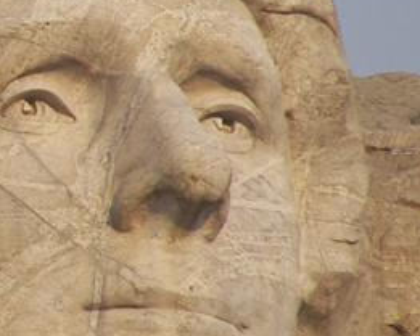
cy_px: 56
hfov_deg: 1.2
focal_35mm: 1656
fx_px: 20592
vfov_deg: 0.9
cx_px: -156
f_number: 3.7
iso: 64
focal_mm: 72
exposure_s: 1/800
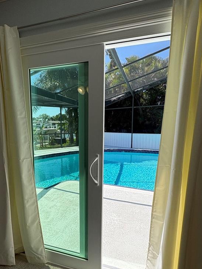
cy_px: 150
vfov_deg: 73.6
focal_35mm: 23
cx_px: 83
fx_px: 179
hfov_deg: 58.5
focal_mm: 2.22
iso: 40
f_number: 2.2
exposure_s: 1/980
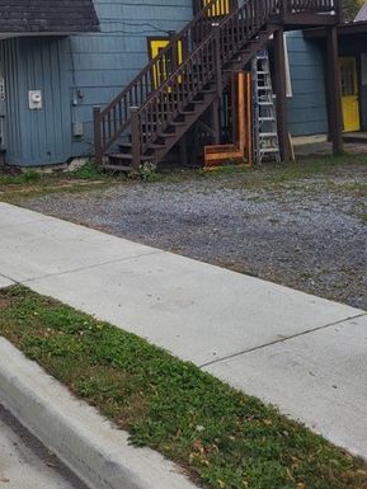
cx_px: 62
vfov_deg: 39.6
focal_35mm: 45
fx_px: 636
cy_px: 68
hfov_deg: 31.2
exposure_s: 1/690
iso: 40
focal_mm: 5.4
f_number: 1.8
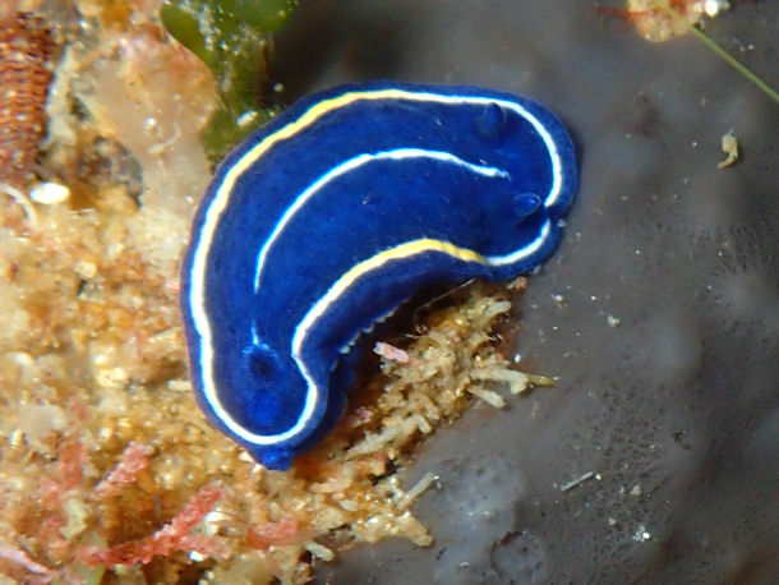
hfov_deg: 19.6
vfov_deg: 14.8
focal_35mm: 100
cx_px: 390
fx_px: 2251
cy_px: 292
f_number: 6.3
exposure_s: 1/200
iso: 400
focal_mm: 18
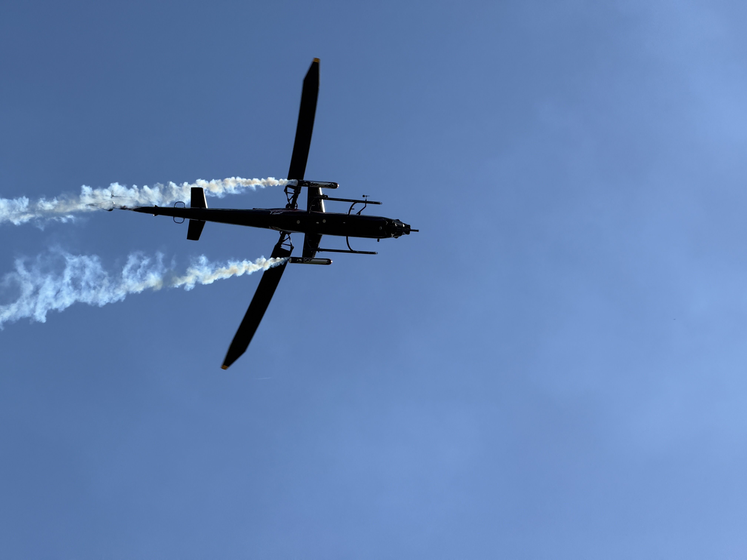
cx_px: 374
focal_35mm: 120
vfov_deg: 12.3
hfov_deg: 16.4
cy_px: 280
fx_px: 2590
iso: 64
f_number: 2.8
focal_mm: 15.66
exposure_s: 1/1866
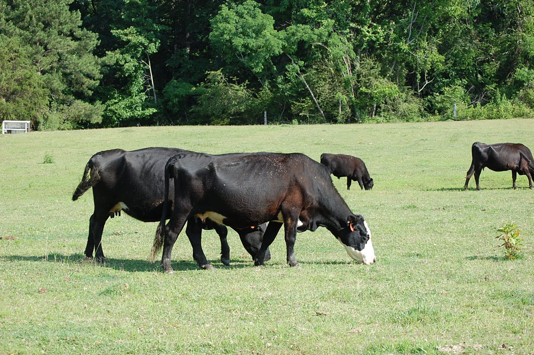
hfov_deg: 24.6
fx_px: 1223
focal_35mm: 82
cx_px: 267
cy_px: 178
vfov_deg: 16.5
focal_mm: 55
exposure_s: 1/200
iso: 200
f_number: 7.1
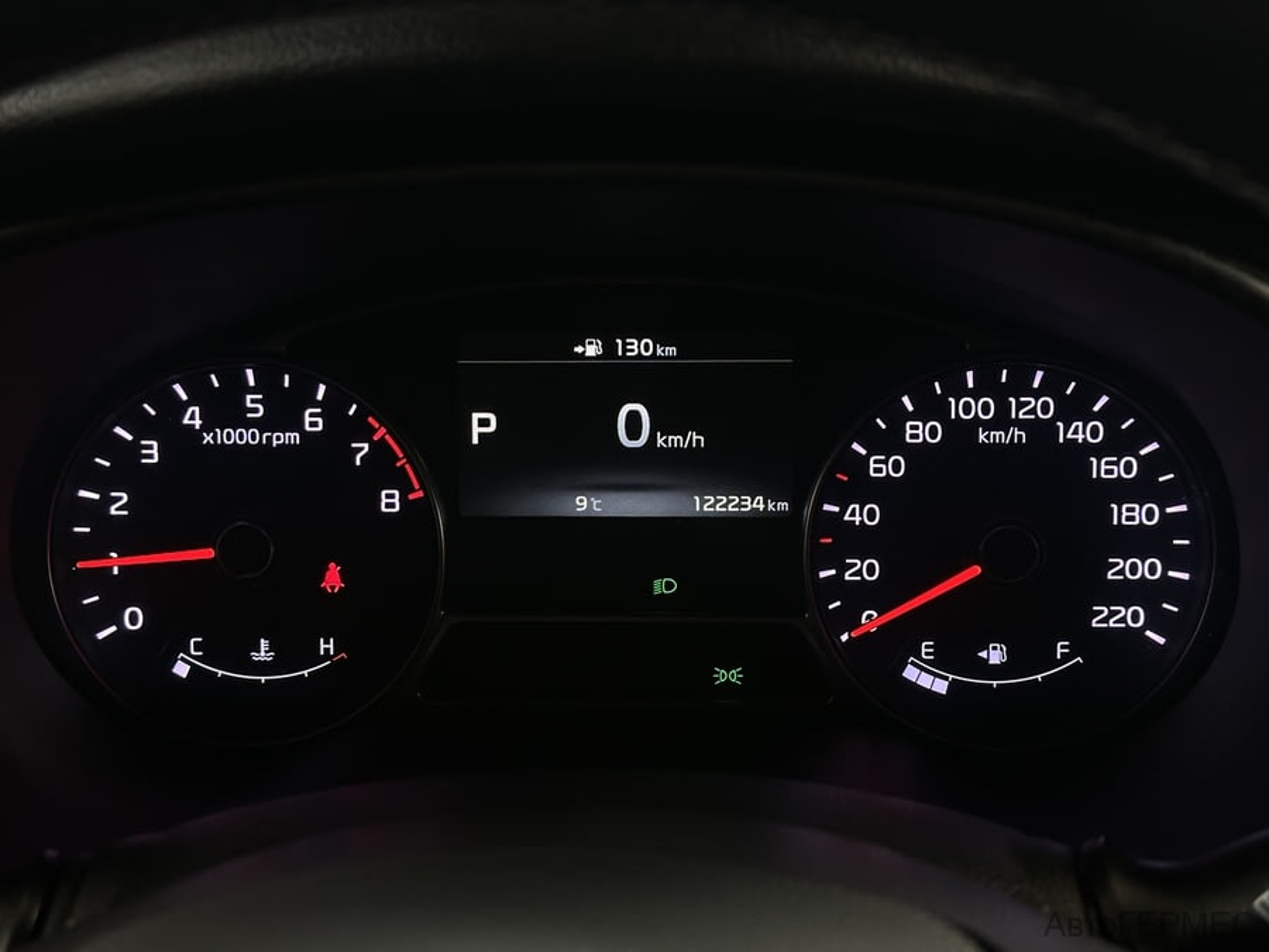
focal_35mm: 48
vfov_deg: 30.3
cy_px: 476
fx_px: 1760
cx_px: 634
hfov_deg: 39.7
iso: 250
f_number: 1.78
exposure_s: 1/50
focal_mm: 6.86
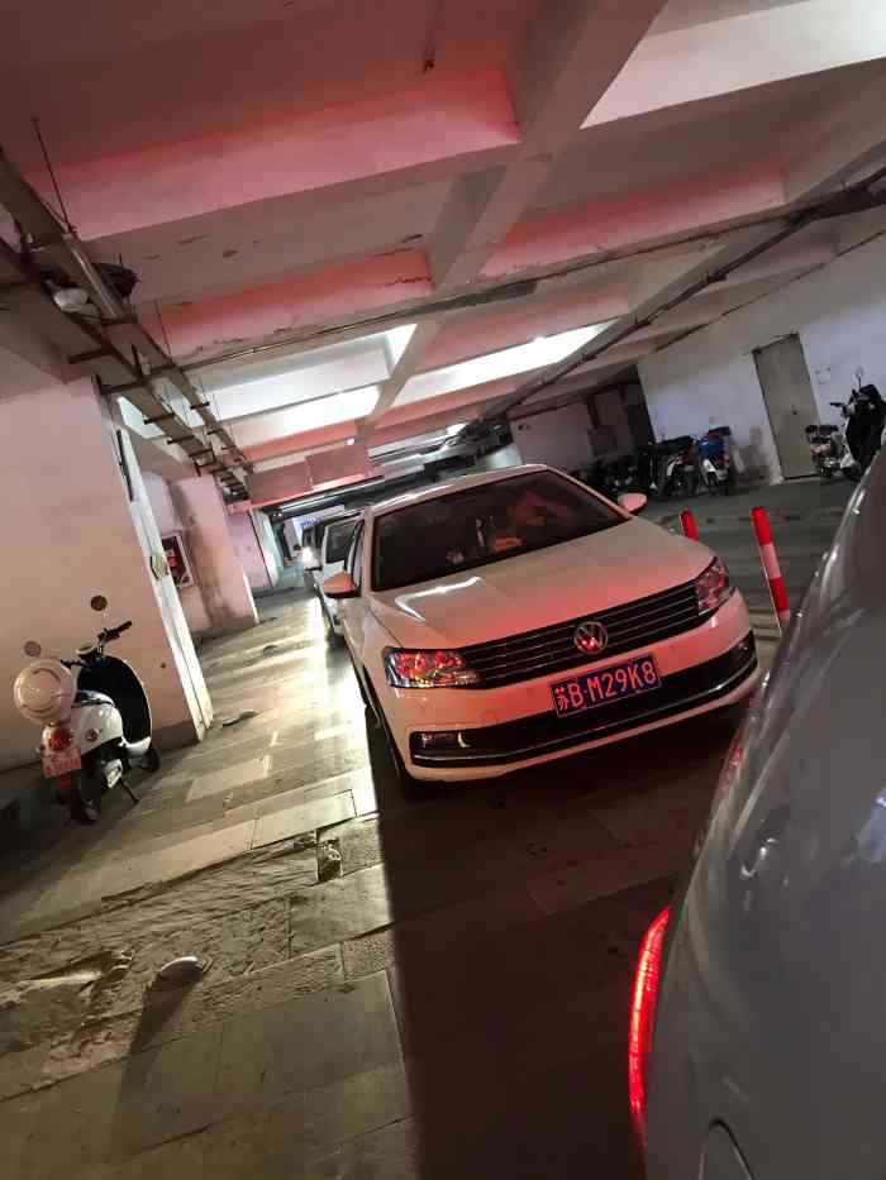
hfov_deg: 49.8
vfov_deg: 63.4
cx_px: 443
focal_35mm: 28
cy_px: 590
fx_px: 955
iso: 100
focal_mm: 3.99
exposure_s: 1/10
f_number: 1.8
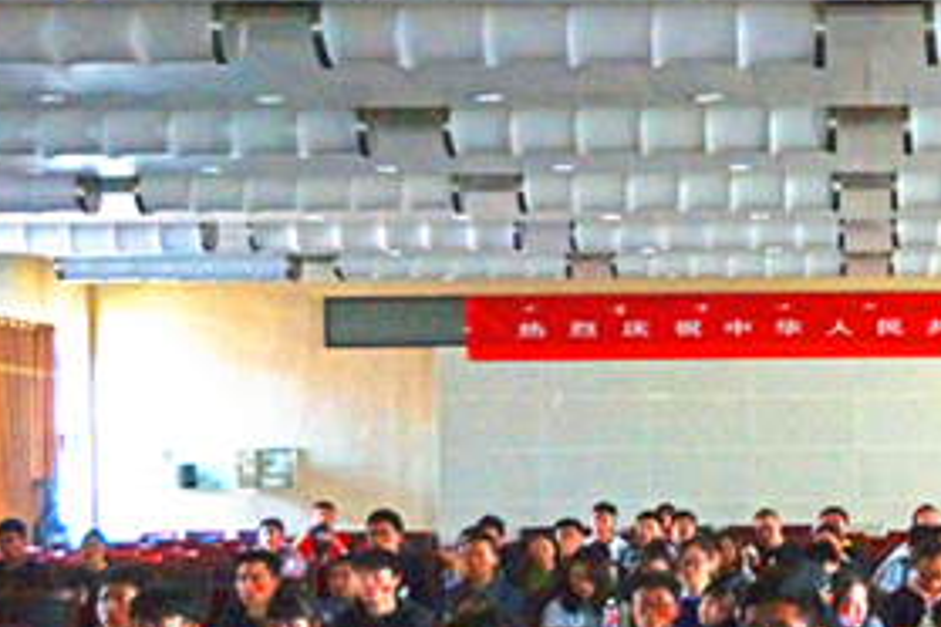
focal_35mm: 71
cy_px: 489
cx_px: 904
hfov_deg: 27.1
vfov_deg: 19.0
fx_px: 1856
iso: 1600
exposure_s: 1/40
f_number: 3.5
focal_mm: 22
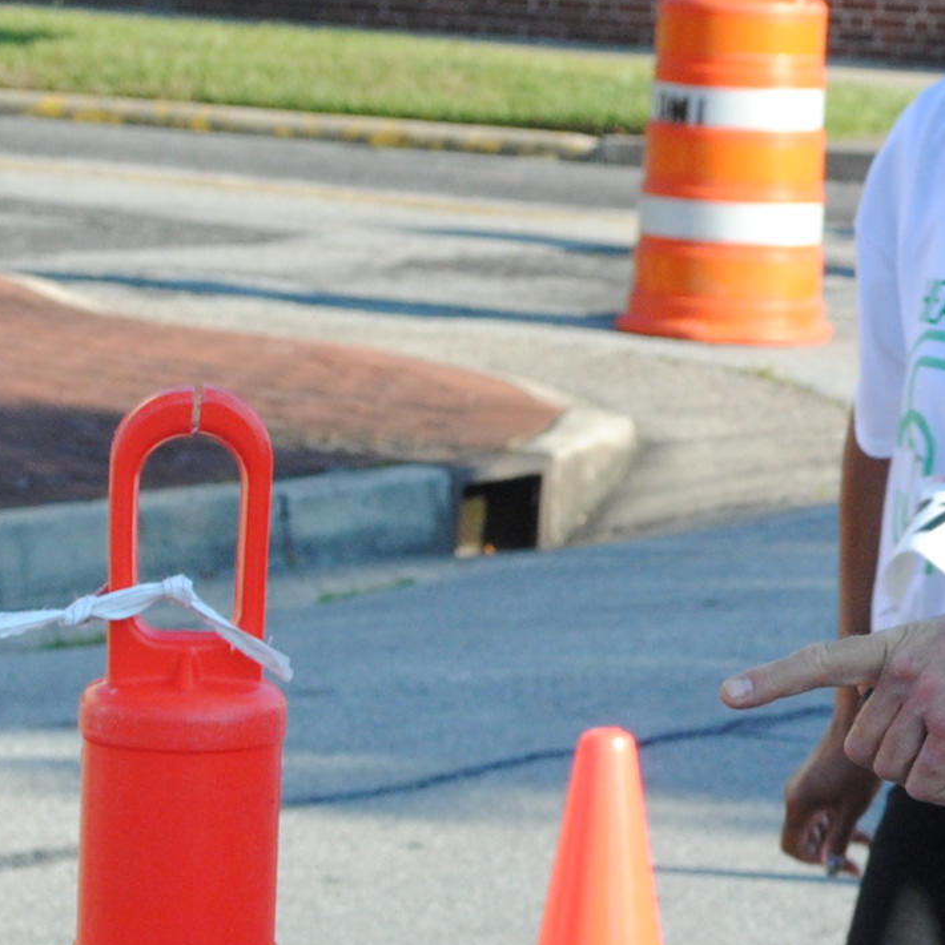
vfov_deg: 7.0
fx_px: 7721
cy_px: 136
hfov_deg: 6.8
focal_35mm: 250
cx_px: 1769
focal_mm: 48
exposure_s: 1/320
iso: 400
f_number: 9
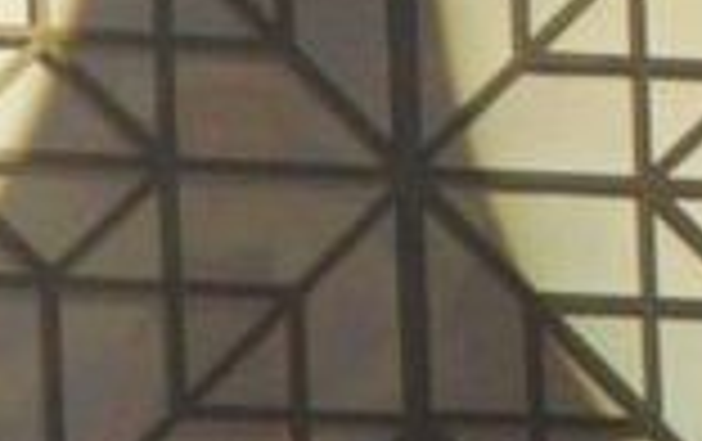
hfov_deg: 5.4
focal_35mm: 383
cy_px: 508
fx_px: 7338
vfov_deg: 3.4
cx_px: -353
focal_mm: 17.4
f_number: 4.9
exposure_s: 1/90
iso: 400
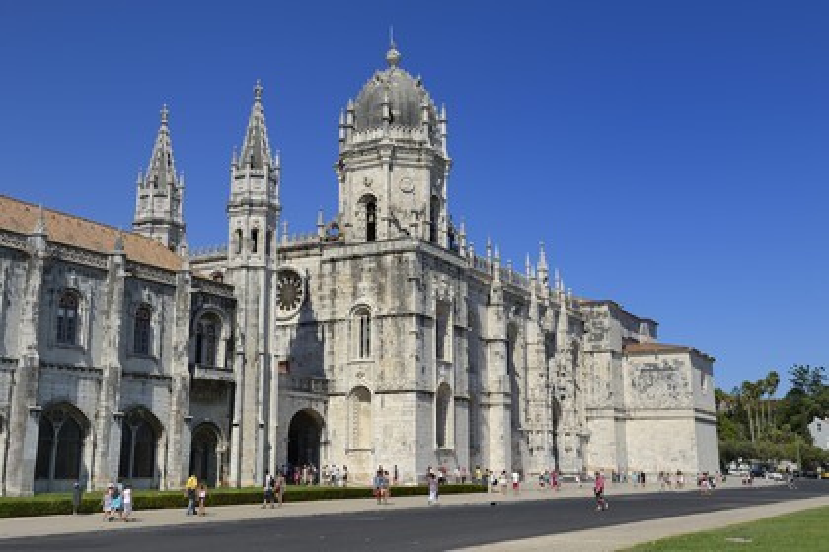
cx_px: 414
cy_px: 276
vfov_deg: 33.4
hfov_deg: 48.5
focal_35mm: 40
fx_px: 921
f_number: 11
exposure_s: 1/250
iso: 100
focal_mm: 40
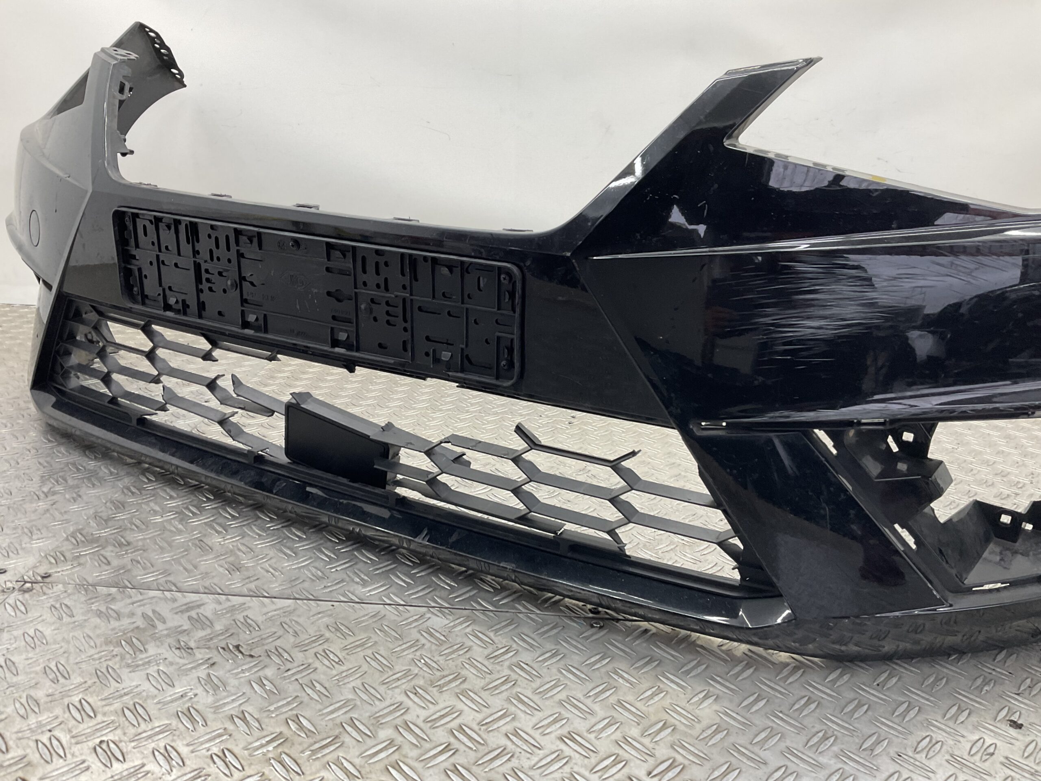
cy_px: 390
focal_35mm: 29
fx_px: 872
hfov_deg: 61.7
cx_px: 520
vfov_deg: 48.2
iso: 50
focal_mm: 3
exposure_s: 1/120
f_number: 1.8
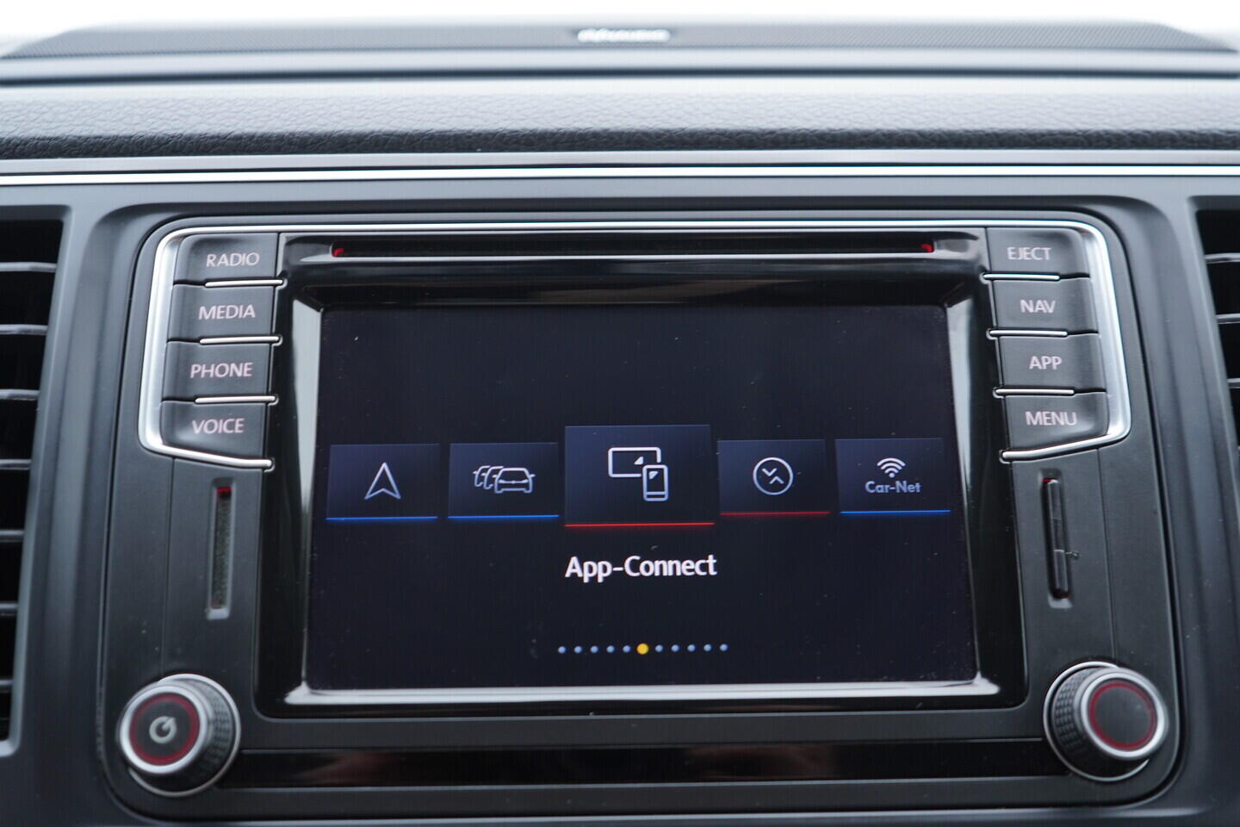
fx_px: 1240
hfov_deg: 53.1
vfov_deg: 36.9
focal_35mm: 36
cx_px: 620
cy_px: 414
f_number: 2.8
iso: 250
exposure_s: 1/40
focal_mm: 24
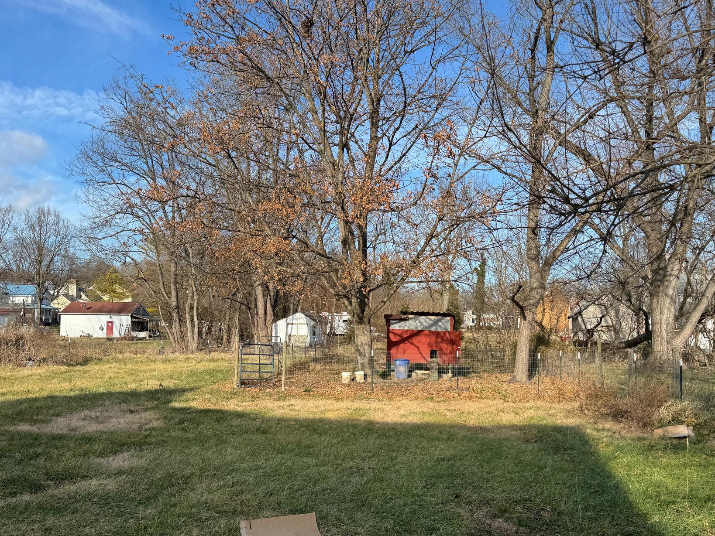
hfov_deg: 59.9
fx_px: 620
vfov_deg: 46.6
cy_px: 315
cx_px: 367
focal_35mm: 30
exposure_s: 1/2415
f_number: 1.78
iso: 80
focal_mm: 6.76
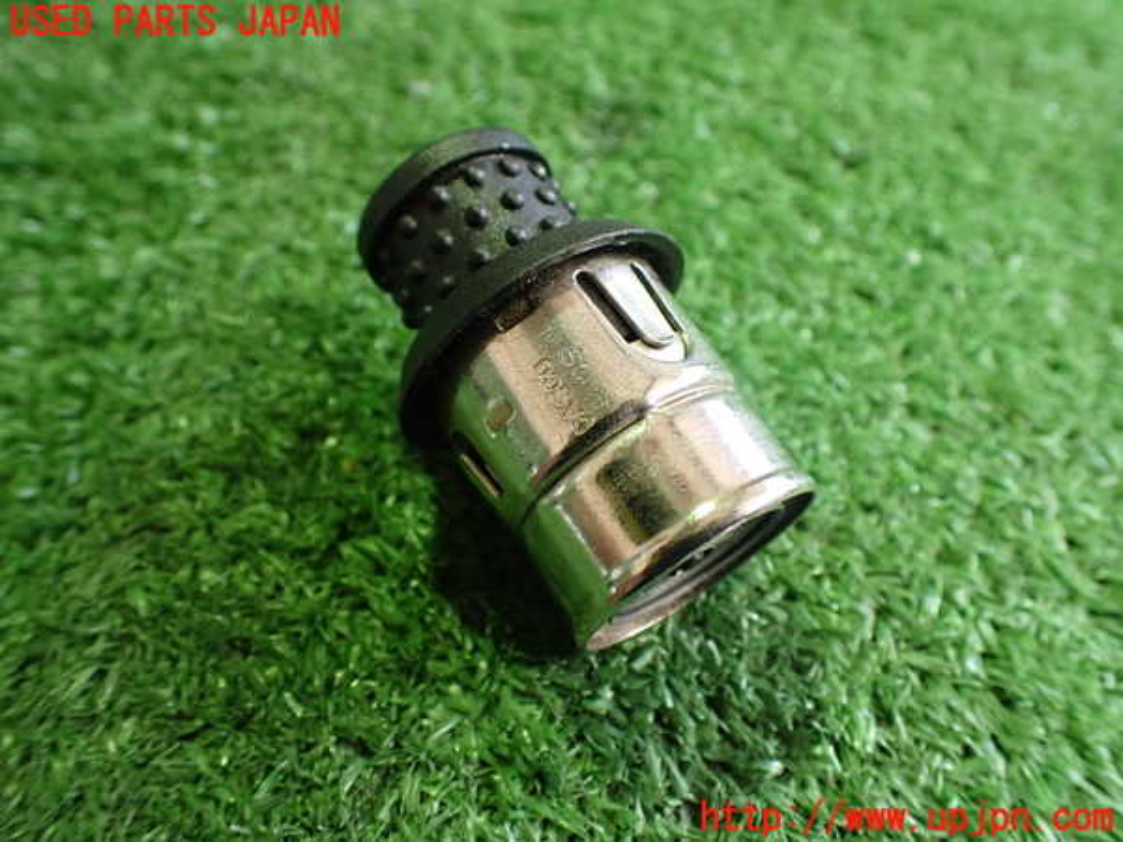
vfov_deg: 46.8
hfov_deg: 60.0
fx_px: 973
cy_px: 421
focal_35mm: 30
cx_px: 562
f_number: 2.3
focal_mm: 5.4
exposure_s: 1/80
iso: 800
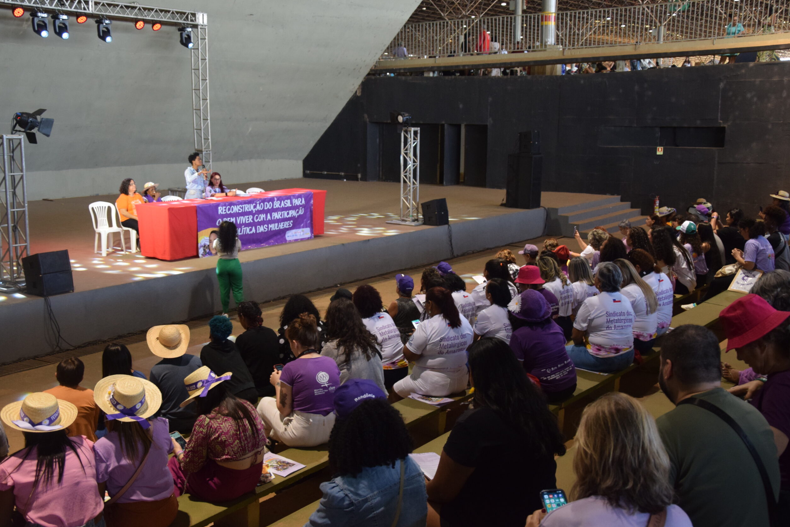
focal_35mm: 43
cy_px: 264
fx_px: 944
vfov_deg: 31.2
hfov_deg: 45.4
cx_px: 389
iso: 1000
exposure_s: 1/100
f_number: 4
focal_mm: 28
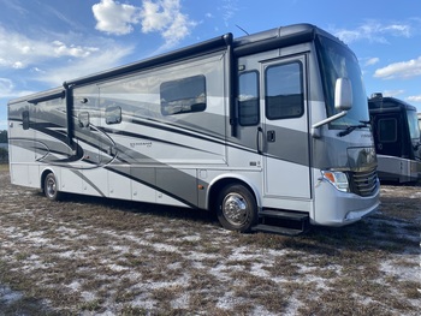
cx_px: 210
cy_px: 158
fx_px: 316
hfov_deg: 67.3
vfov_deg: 53.1
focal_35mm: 26
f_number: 1.8
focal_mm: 4.25
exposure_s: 1/1629
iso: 32
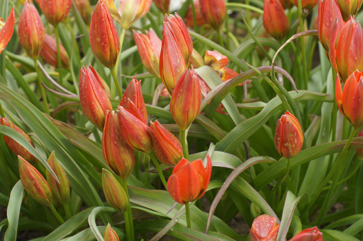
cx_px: 182
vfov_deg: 18.2
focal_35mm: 75
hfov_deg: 27.0
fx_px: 756
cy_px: 120
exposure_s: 1/80
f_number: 8
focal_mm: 50
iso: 200
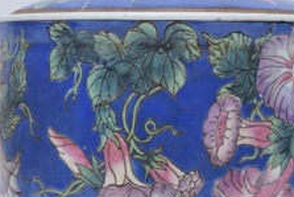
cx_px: 166
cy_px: 157
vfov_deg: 6.9
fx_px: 1618
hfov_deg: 10.4
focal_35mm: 198
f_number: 5.6
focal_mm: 46
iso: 800
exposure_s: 1/125
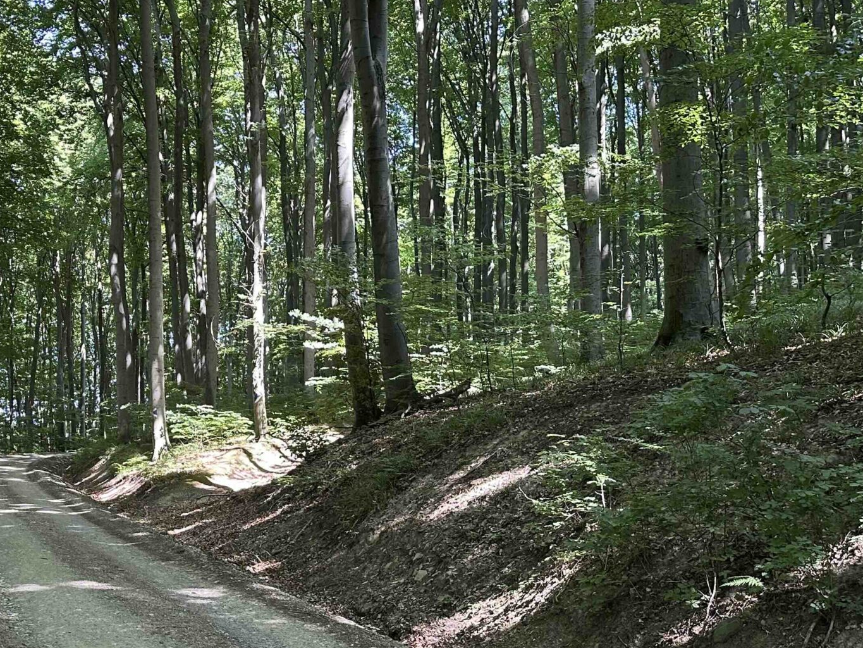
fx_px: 1122
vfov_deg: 31.6
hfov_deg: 40.5
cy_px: 484
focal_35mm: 45
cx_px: 188
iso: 200
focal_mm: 6.86
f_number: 1.78
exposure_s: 1/121
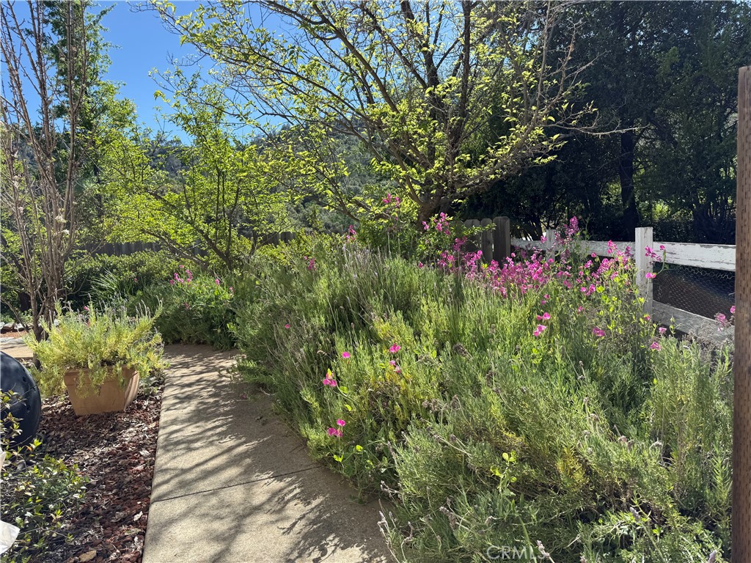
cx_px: 376
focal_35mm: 24
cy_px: 282
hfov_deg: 71.6
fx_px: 521
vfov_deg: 56.8
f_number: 1.78
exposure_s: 1/2232
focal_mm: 6.76
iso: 80
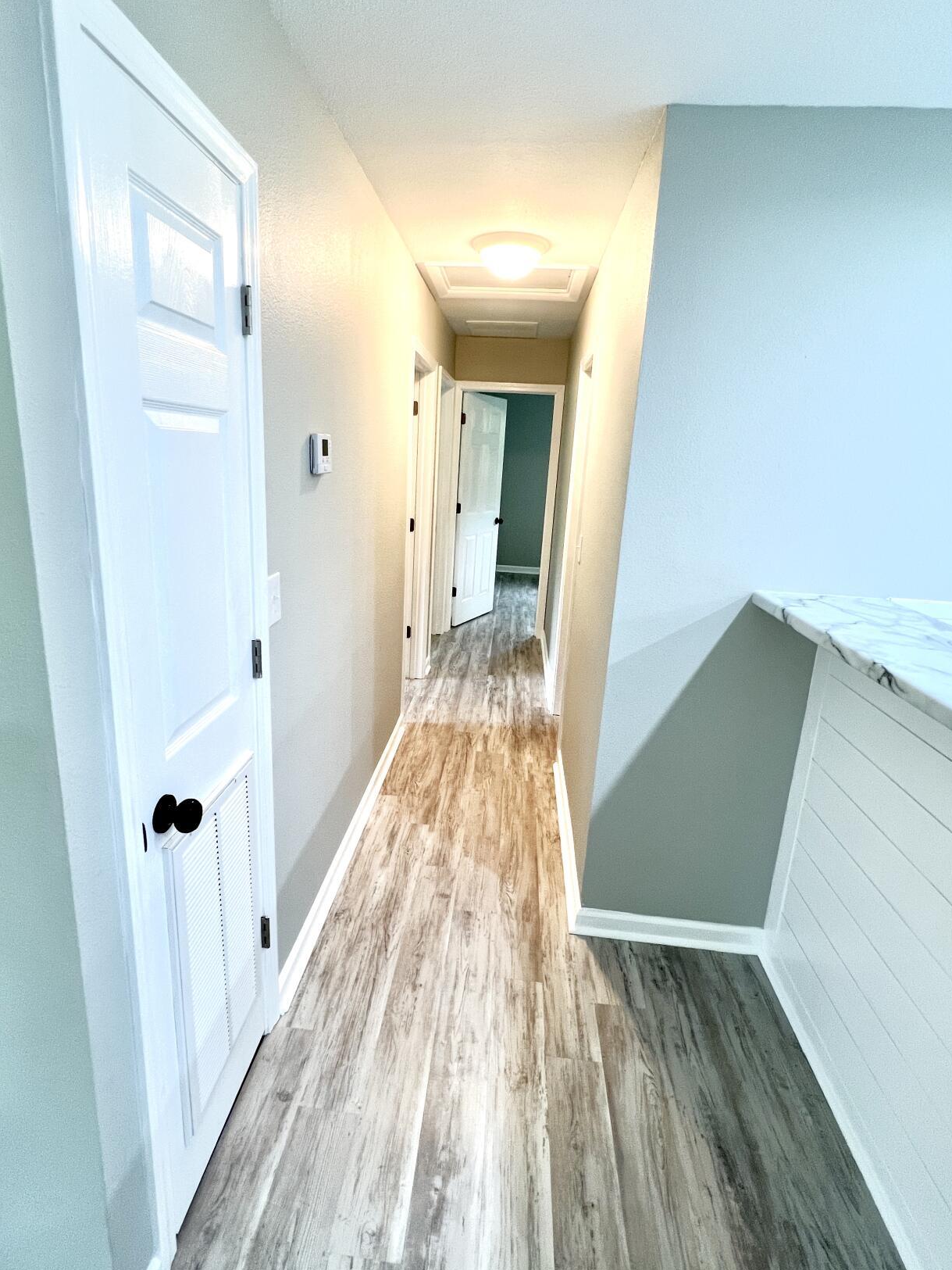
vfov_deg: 94.4
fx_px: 587
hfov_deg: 78.1
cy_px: 604
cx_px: 460
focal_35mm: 16
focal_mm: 1.57
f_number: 1.8
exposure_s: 1/60
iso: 125
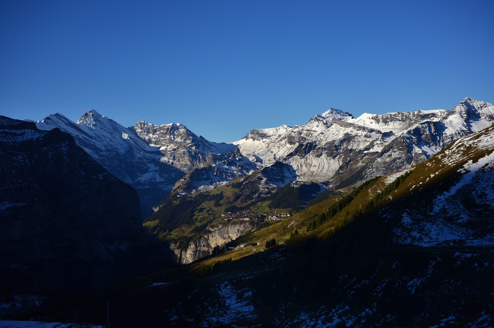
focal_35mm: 45
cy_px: 164
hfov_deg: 43.6
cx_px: 247
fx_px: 617
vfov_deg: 29.8
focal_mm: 45
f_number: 5
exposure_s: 1/320
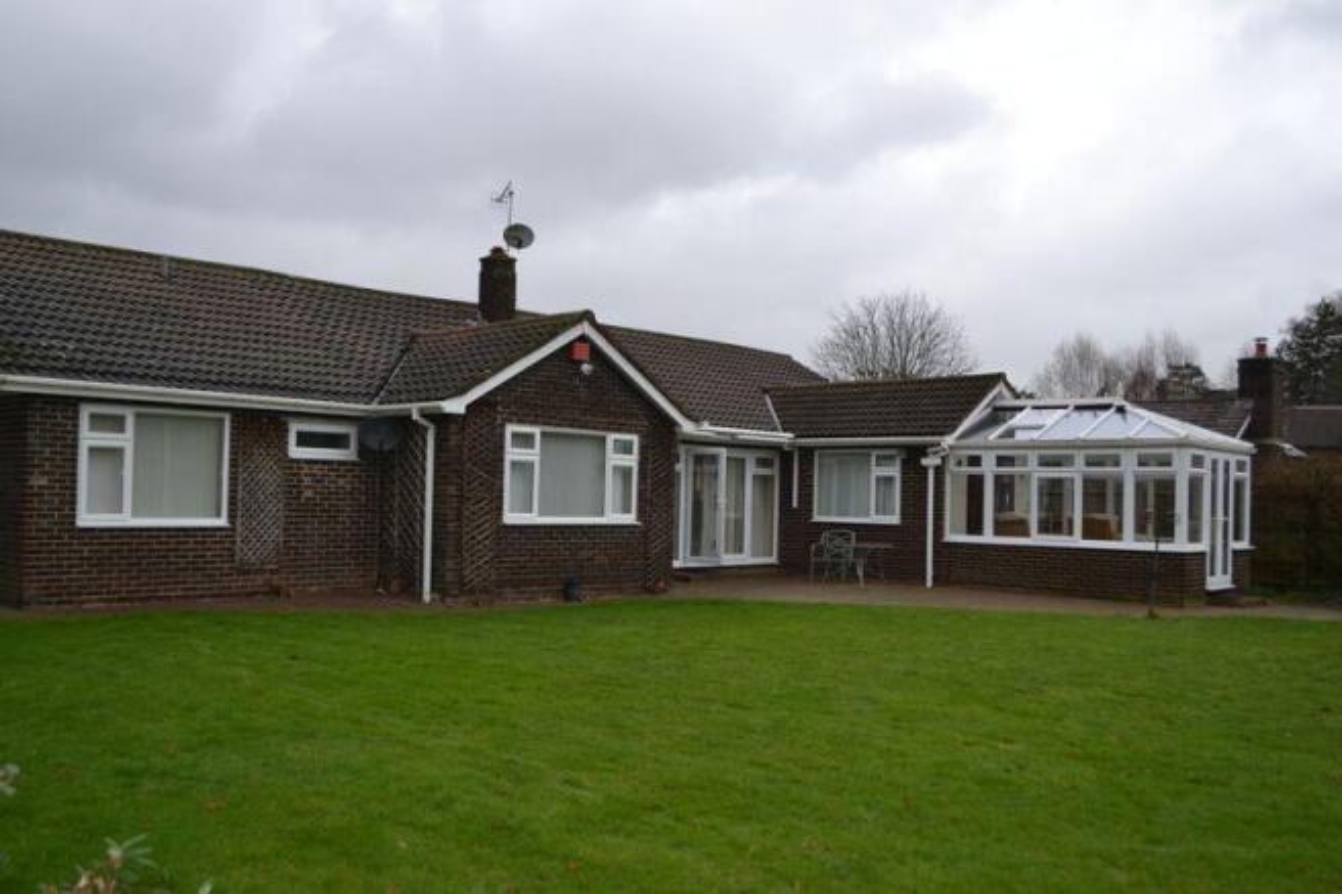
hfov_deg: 57.2
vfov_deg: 39.9
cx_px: 671
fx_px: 1230
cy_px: 447
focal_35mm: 33
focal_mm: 22
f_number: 4
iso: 110
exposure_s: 1/125
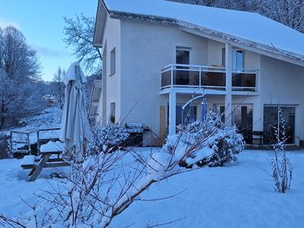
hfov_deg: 48.0
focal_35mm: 38
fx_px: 334
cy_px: 110
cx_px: 208
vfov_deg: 37.7
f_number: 1.8
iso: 40
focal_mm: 5.54
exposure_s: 1/1247
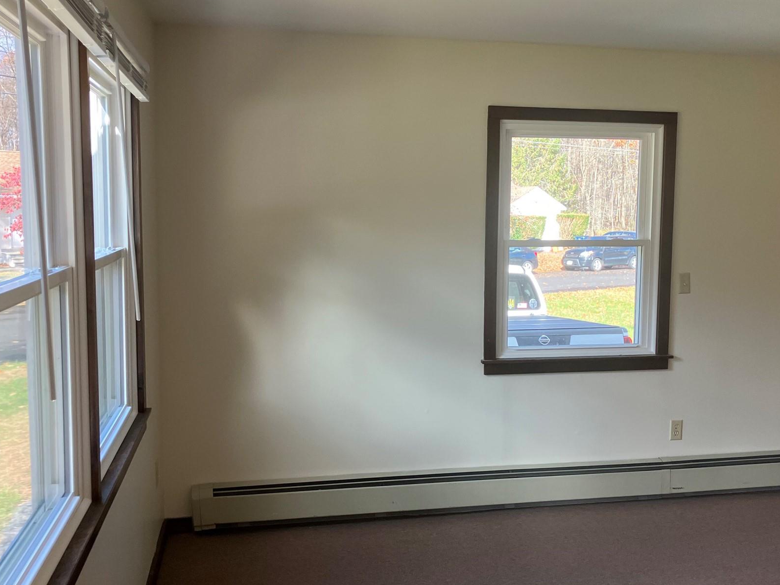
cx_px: 424
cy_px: 290
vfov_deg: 39.7
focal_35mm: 36
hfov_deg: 51.3
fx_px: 811
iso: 64
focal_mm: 3.99
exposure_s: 1/120
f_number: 1.8
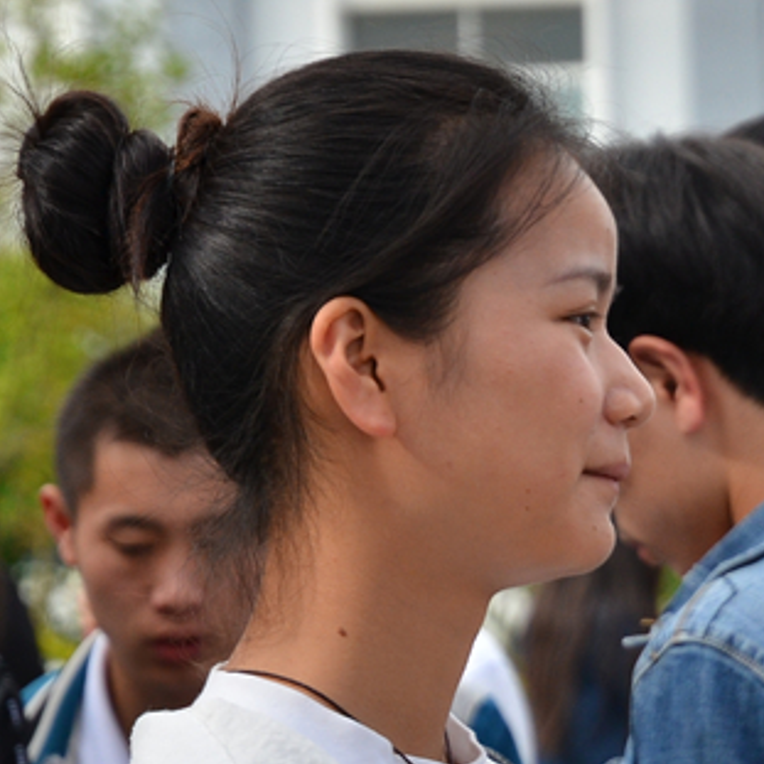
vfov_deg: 4.6
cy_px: 628
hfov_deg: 4.6
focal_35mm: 382
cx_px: 1086
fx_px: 9551
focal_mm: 85
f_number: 5.6
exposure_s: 1/500
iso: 250
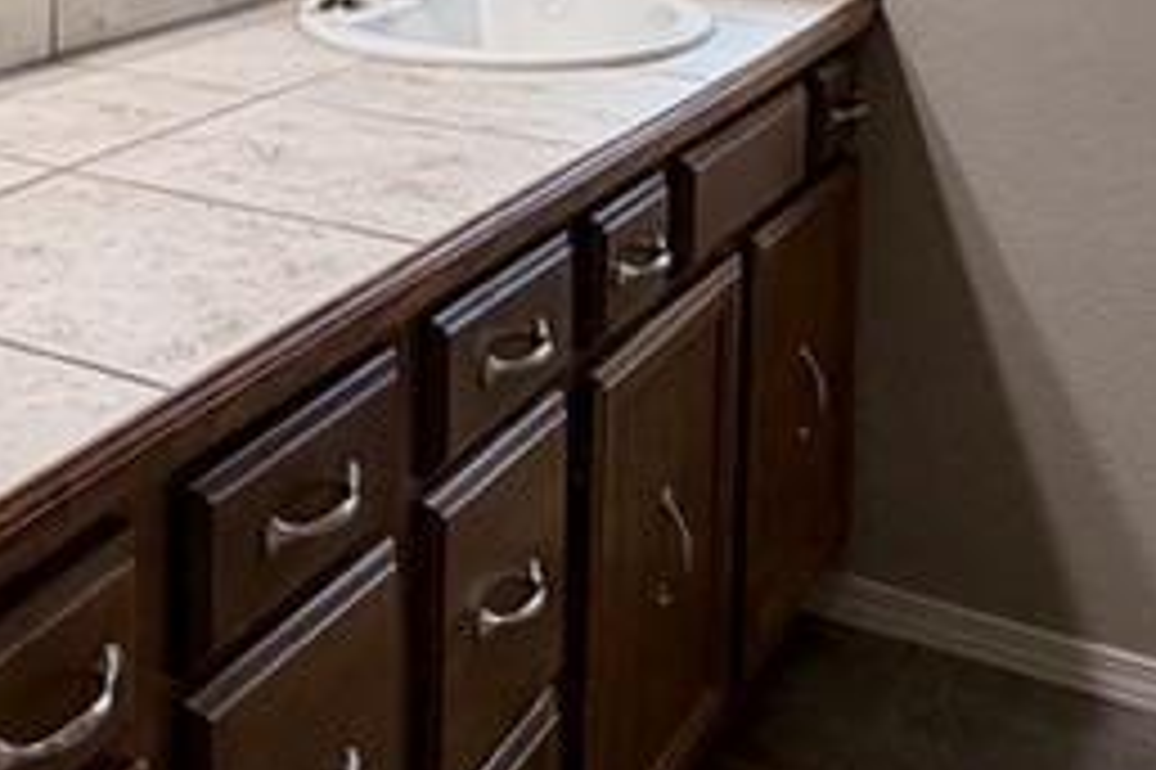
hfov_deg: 32.6
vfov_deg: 21.5
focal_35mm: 58
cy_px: -185
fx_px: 1861
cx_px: 99
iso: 200
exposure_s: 1/120
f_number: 2.2
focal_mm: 2.22
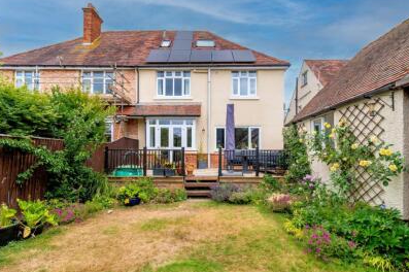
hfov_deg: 90.0
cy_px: 154
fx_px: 204
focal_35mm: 18
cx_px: 205
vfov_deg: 67.0
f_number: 7.1
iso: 320
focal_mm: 10
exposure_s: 1/800
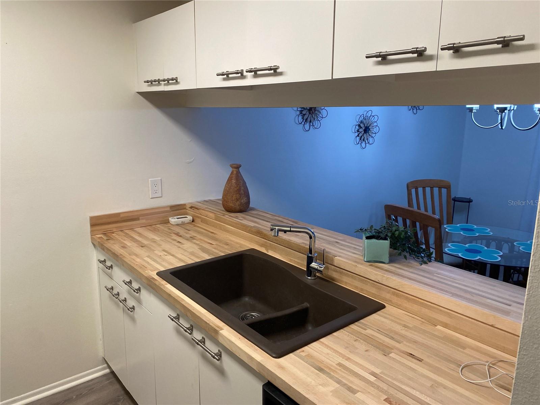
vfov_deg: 53.1
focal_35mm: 26
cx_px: 270
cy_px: 202
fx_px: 406
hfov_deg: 67.3
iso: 125
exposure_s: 1/120
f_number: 1.8
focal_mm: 4.25
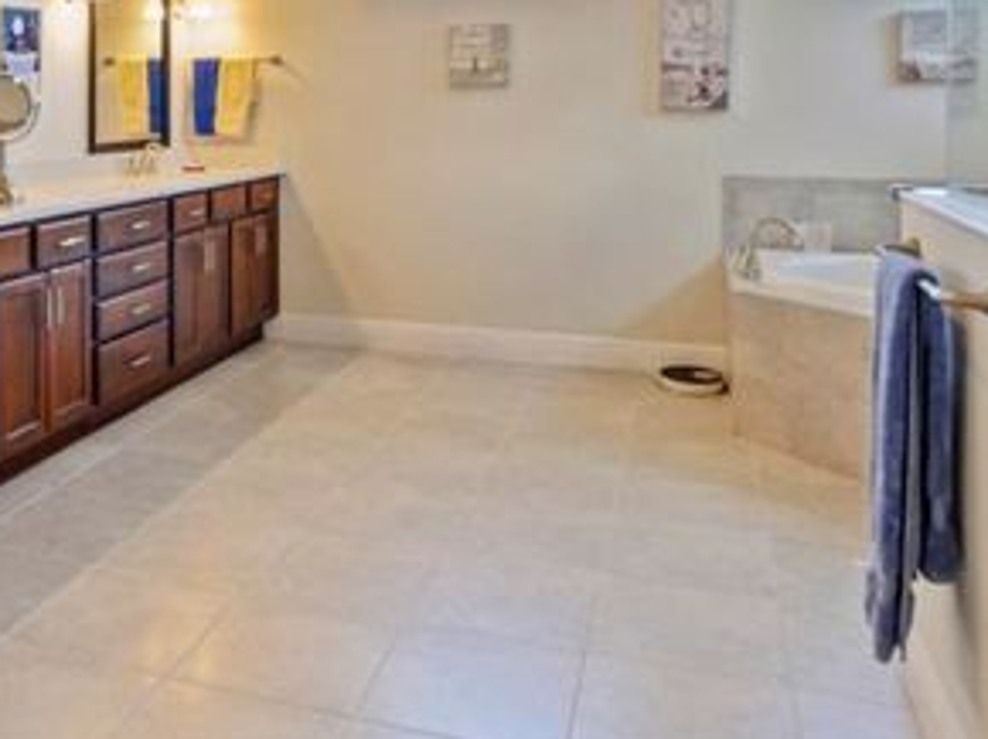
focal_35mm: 34
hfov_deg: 52.4
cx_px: 288
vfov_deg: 39.8
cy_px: 133
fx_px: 970
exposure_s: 1/60
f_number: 4
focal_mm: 7
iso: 800
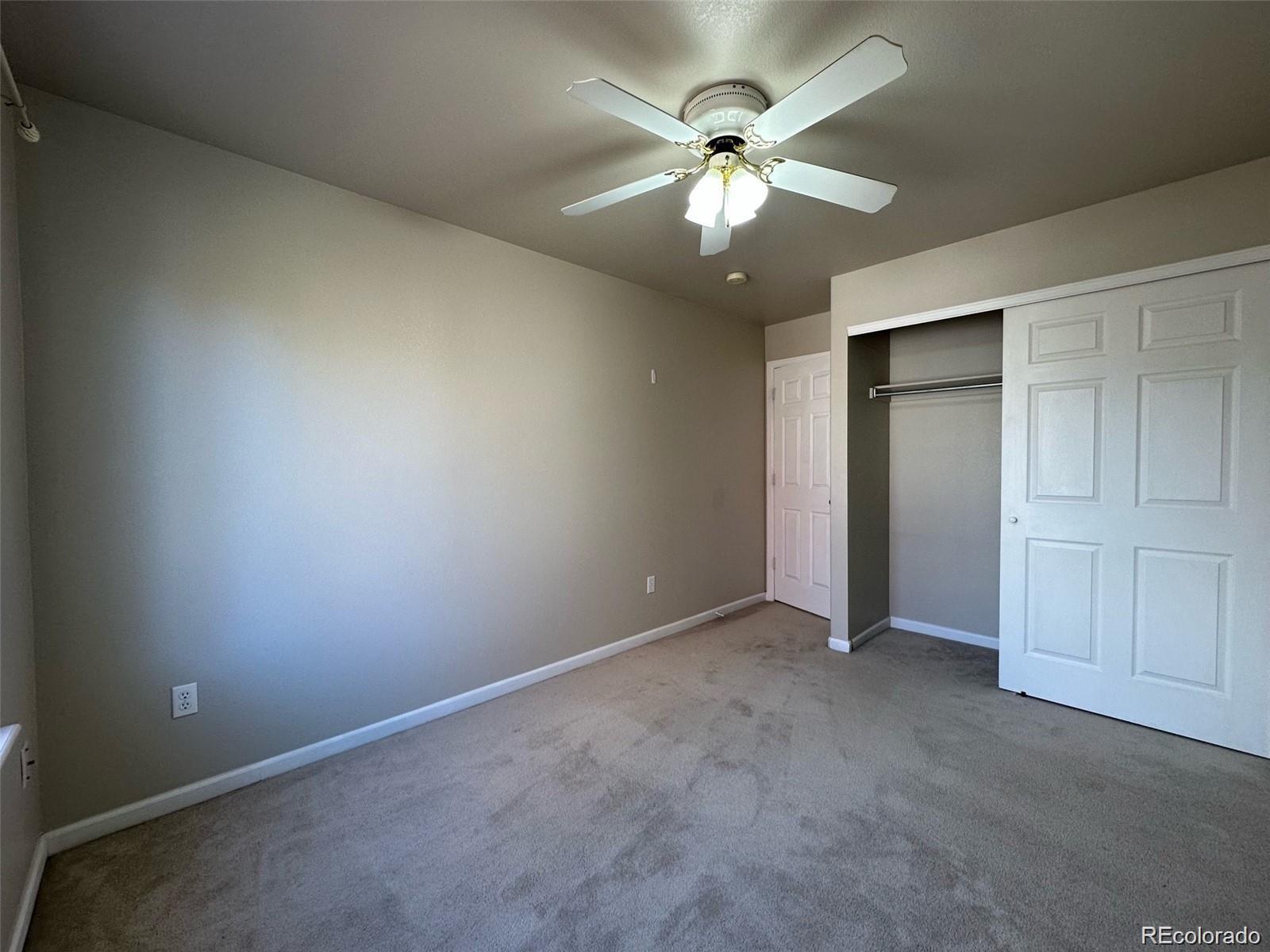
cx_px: 635
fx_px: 514
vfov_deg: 85.7
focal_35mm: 14
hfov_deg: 102.1
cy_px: 476
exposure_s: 1/120
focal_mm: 2.22
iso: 100
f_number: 2.2
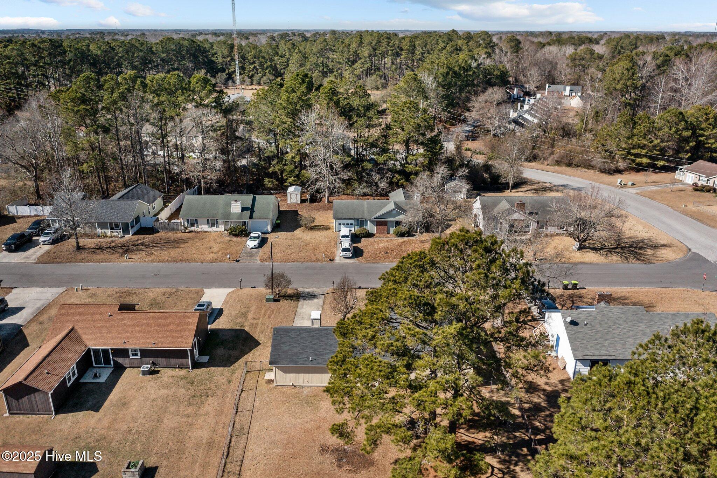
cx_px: 358
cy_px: 239
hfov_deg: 65.5
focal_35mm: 28
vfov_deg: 46.4
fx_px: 557
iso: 100
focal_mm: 10.26
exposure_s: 1/500
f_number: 2.8
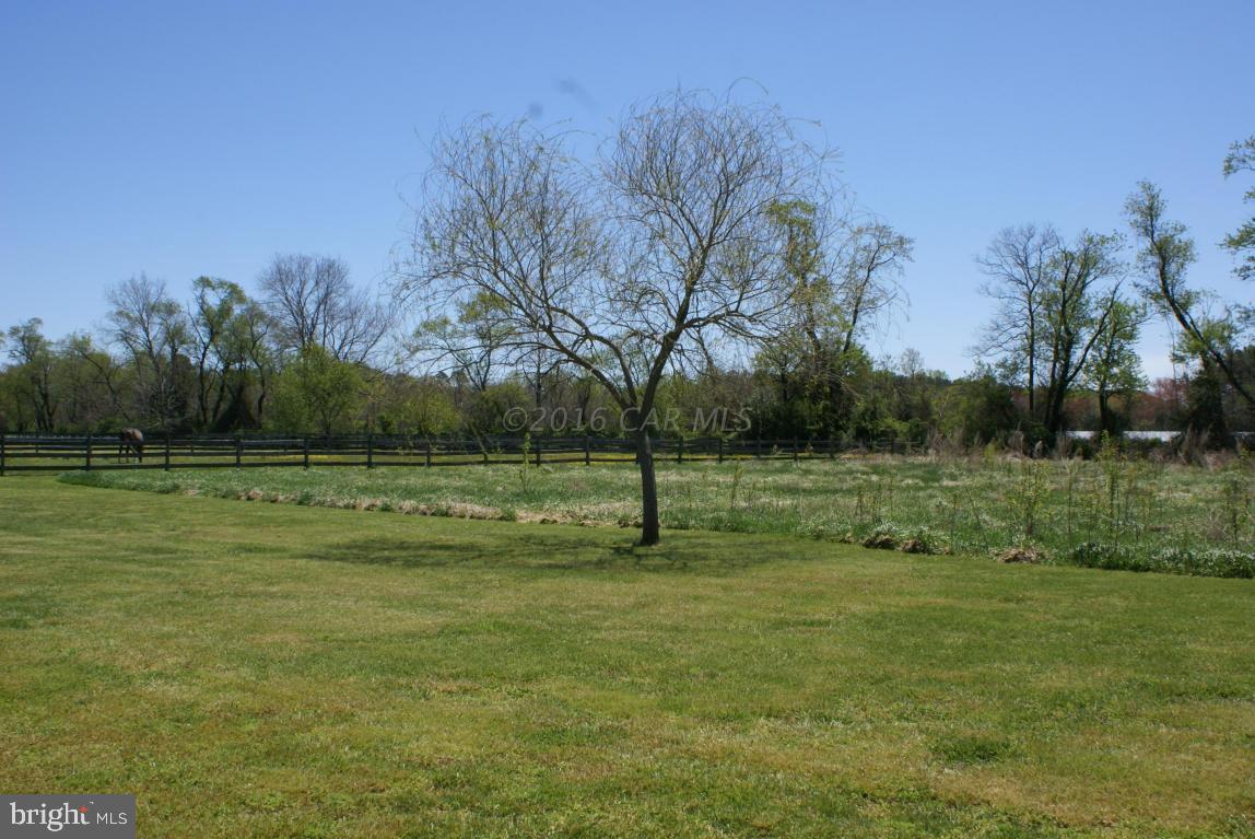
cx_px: 628
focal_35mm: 39
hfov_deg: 49.5
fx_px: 1360
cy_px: 420
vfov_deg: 34.3
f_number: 16
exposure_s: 1/125
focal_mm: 26
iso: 100
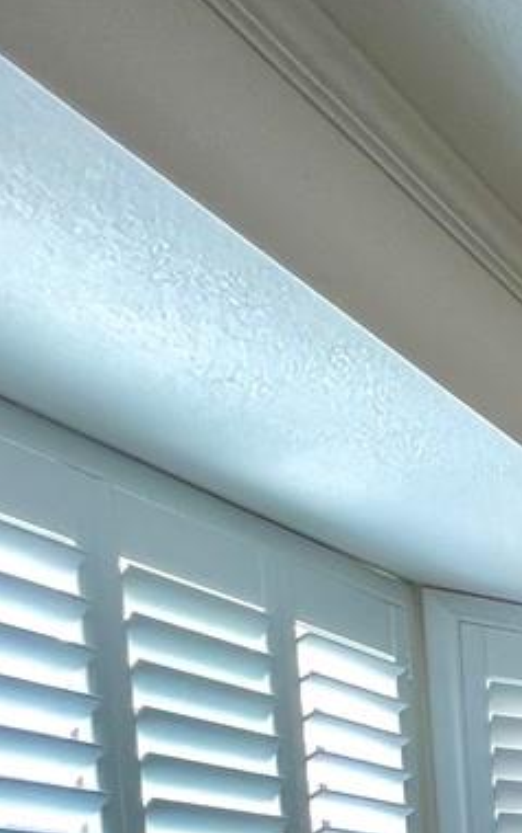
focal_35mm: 58
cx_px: 1366
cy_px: 1149
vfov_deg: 27.6
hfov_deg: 13.4
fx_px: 1318
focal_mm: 1.57
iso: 125
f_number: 1.8
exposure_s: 1/120
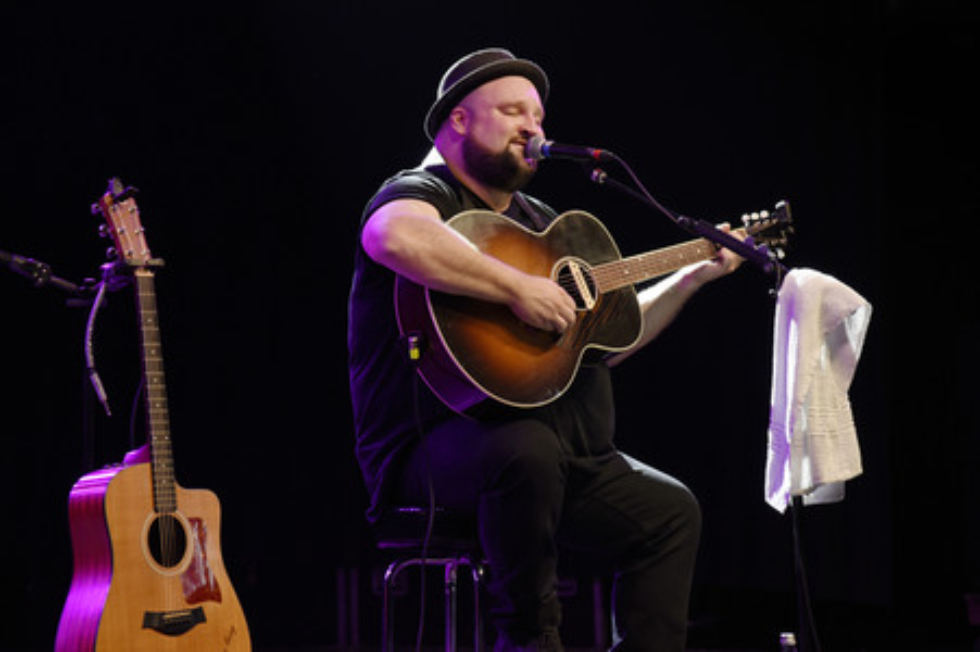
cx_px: 490
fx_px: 3264
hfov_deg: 17.1
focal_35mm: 120
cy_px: 326
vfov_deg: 11.4
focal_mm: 120
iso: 1250
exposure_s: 1/100
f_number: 6.3
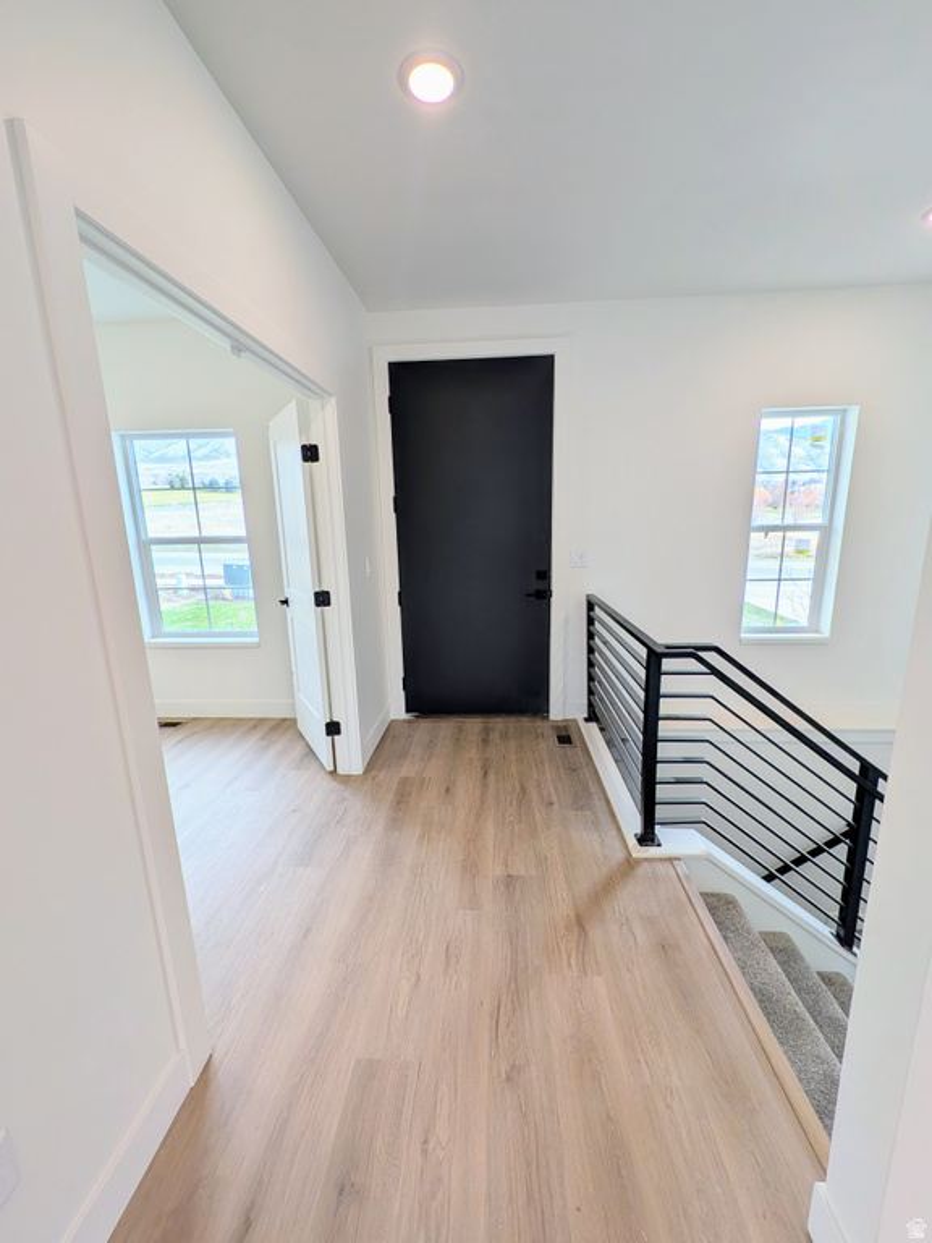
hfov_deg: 89.9
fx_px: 467
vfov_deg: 106.2
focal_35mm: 13
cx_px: 466
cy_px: 622
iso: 39
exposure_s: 1/162
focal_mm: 1.54
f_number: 2.2
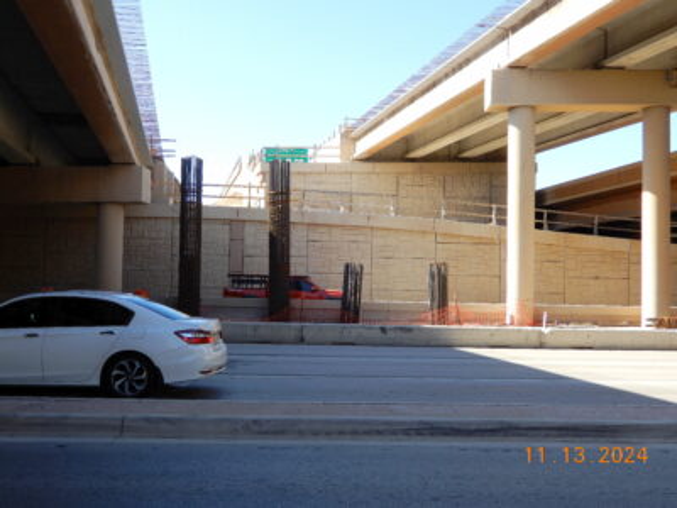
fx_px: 821
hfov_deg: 44.8
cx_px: 338
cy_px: 254
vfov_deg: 34.3
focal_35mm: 42
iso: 80
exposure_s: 1/250
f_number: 4
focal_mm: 7.5
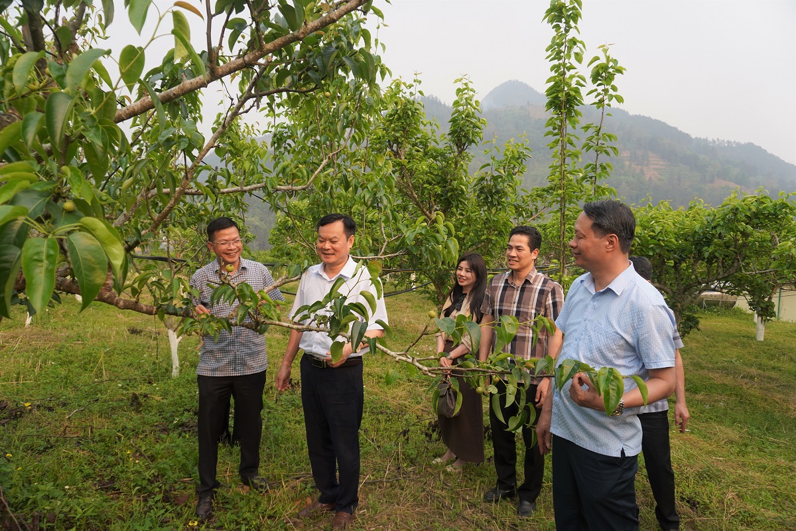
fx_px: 531
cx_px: 398
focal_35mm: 24
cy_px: 266
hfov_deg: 73.7
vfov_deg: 53.1
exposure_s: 1/250
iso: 100
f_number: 4
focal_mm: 16
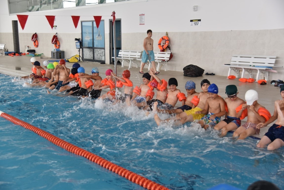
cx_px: 142
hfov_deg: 44.5
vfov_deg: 30.5
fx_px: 347
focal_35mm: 44
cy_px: 95
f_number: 4
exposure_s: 1/100
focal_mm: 44
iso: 125
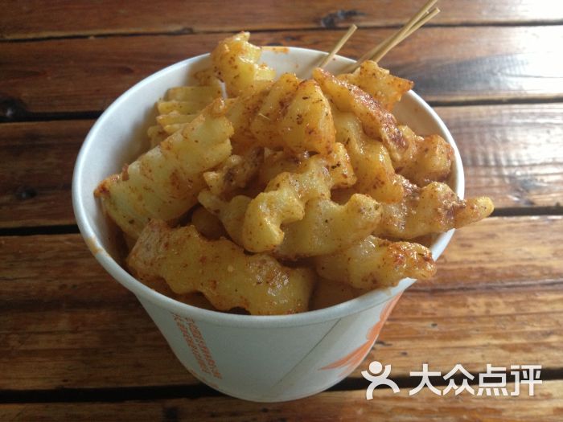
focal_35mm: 35
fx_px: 569
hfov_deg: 52.6
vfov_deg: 40.7
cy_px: 211
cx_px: 282
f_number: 2.4
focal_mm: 4.28
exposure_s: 1/20
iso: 200
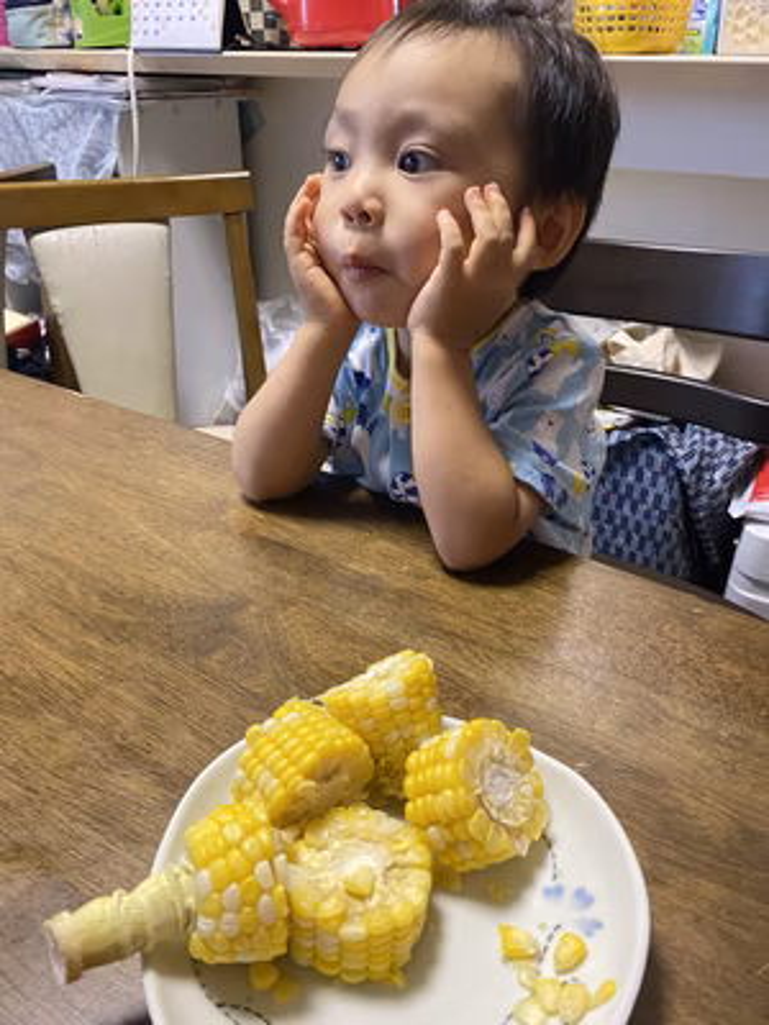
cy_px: 512
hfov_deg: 53.1
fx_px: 770
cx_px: 384
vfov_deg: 67.3
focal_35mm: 26
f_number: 1.8
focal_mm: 4.25
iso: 320
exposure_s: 1/60
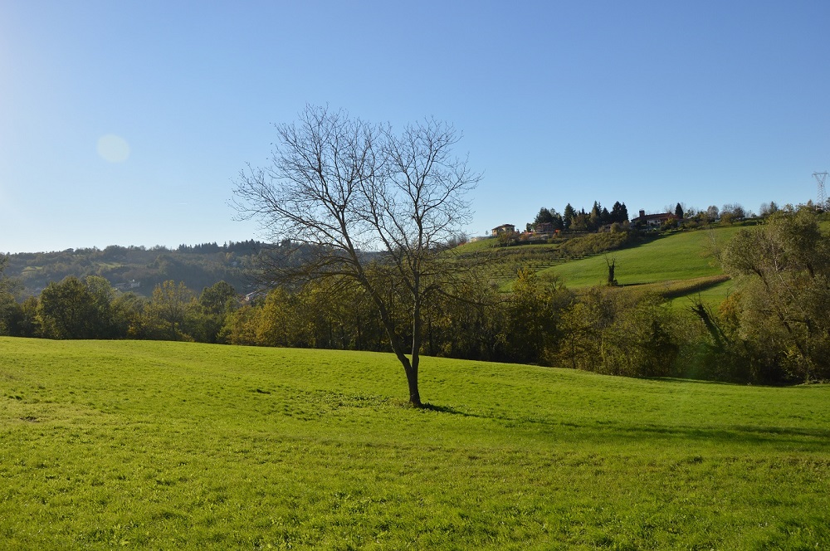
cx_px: 415
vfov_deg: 47.8
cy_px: 276
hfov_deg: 67.4
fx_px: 622
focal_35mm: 27
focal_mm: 18
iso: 200
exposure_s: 1/640
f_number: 8
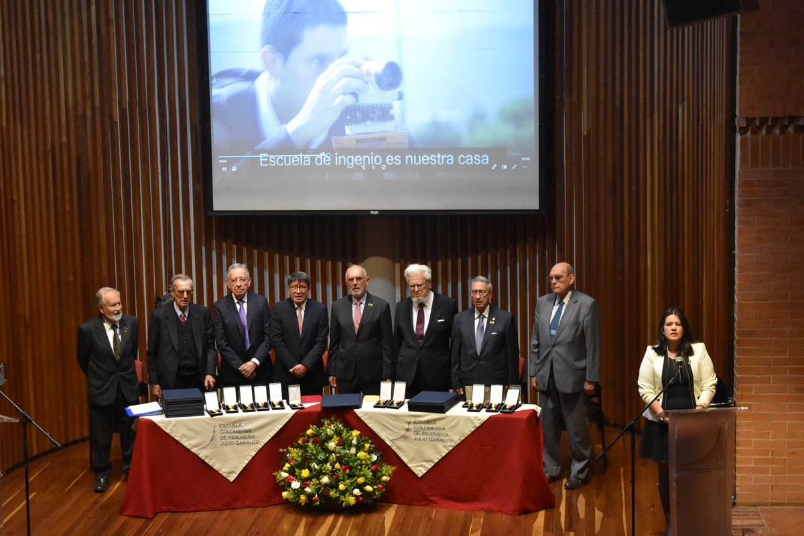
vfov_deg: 16.6
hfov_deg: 24.6
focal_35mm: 82
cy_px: 268
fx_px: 1843
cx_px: 402
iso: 5000
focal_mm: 55
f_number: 5.6
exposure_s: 1/60
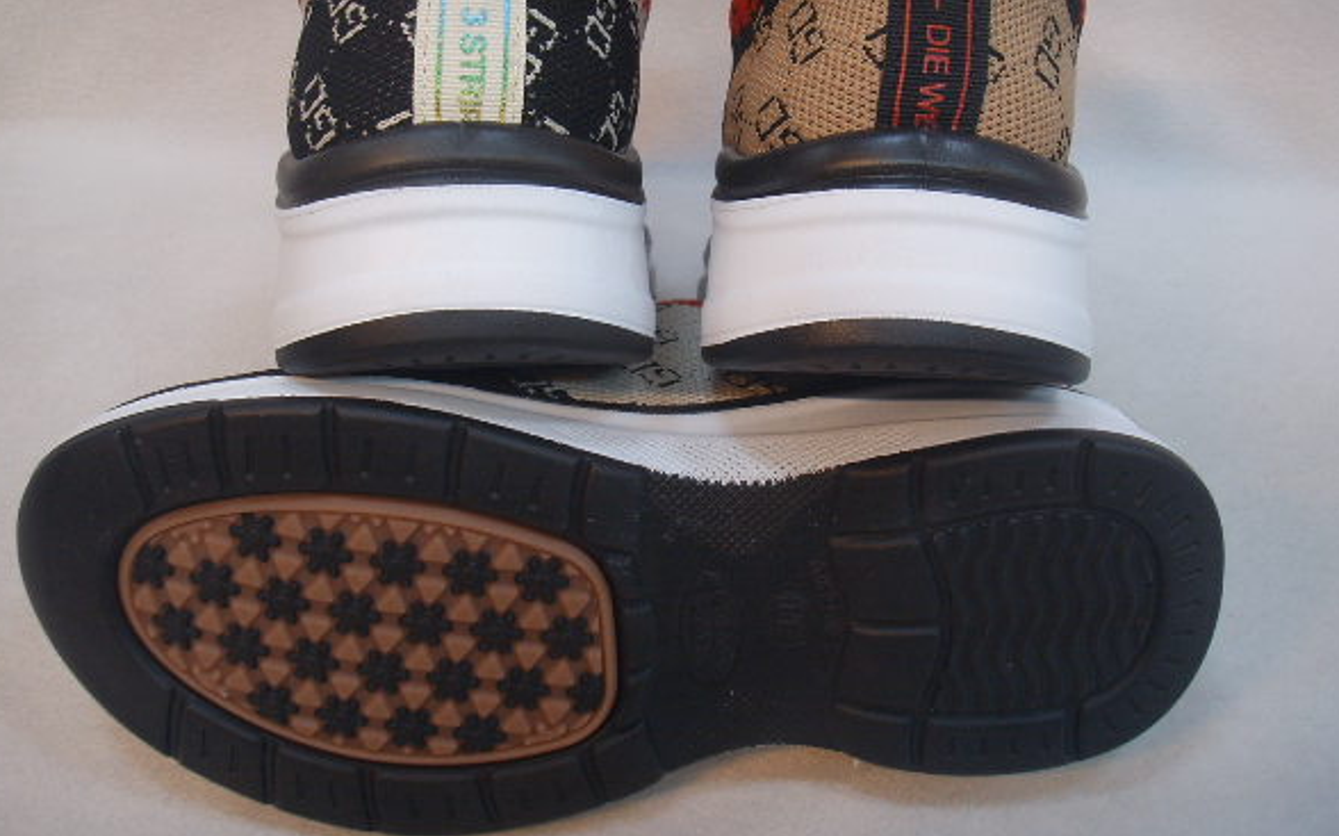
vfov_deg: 28.5
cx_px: 660
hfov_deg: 44.4
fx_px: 1642
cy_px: 344
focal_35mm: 45
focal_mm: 6.6
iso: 63
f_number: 3.5
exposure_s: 1/15
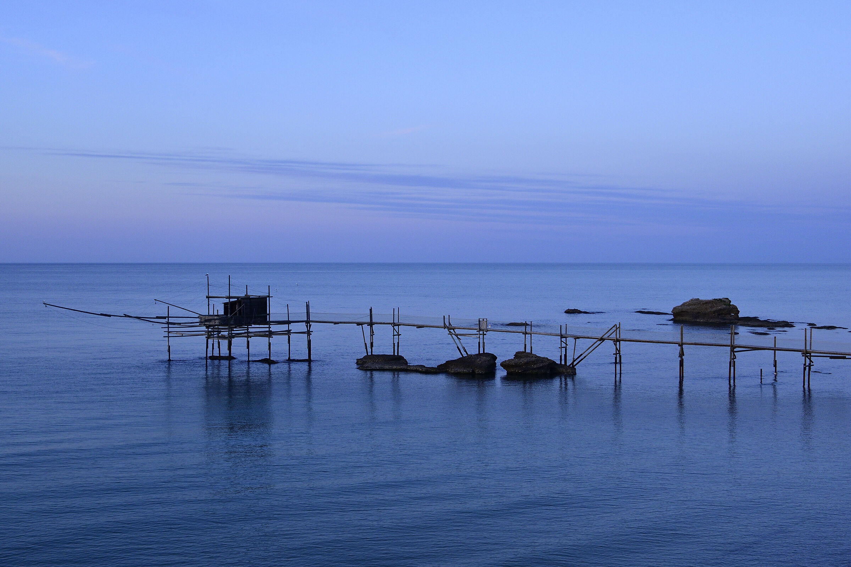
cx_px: 426
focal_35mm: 48
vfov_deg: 28.1
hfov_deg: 41.1
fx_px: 1135
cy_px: 284
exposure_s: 1/125
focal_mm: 32
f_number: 5.6
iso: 400
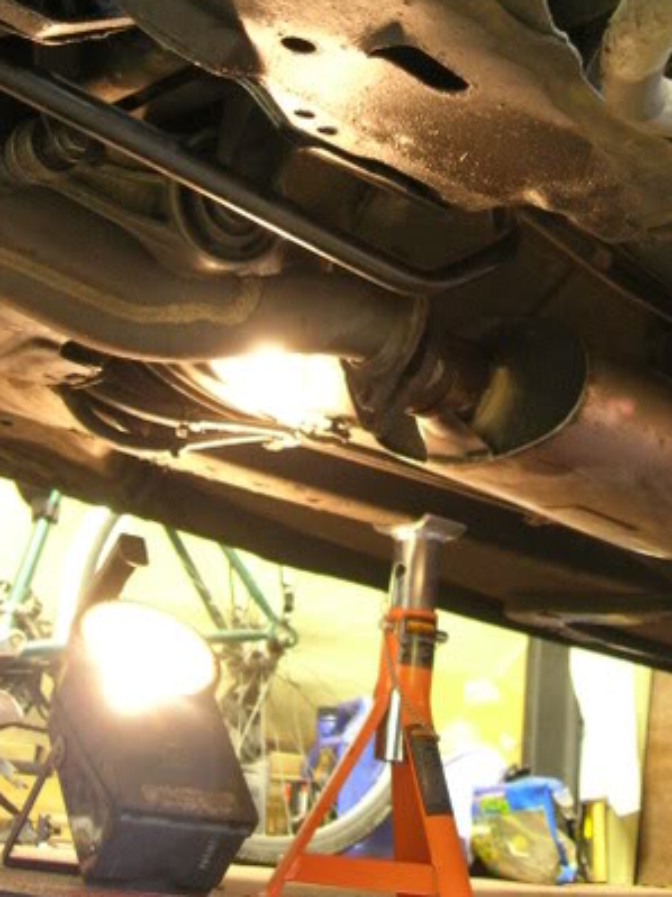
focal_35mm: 61
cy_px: 191
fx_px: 1580
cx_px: 427
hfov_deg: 23.9
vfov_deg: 31.0
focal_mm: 7.8
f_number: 2.8
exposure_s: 1/1.6
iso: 200
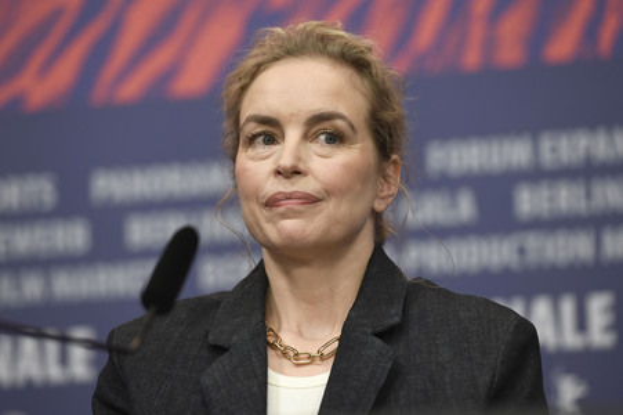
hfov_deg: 10.8
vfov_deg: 7.2
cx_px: 312
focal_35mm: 190
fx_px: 3286
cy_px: 208
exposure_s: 1/400
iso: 1250
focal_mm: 190
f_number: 4
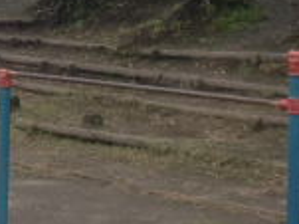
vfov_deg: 12.4
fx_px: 1027
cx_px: -200
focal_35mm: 119
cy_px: 36
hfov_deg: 14.9
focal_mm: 4.65
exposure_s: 1/250
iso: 64
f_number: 7.8
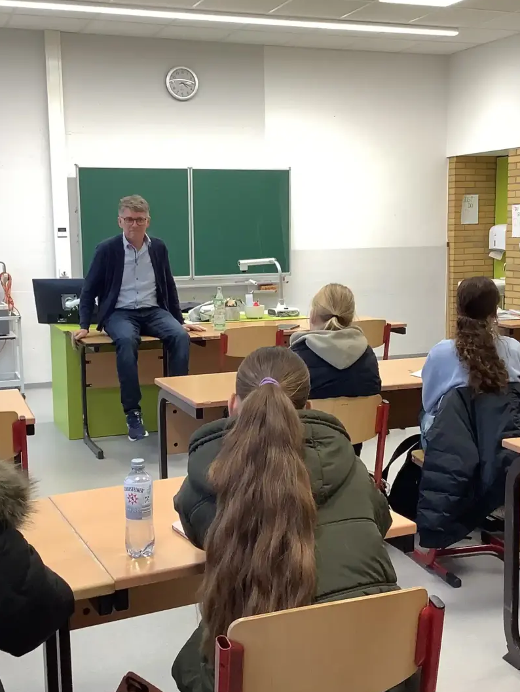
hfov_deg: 32.2
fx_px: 901
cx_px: 260
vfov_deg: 42.1
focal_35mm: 45
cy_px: 351
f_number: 2.4
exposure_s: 1/50
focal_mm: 3.3
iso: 100
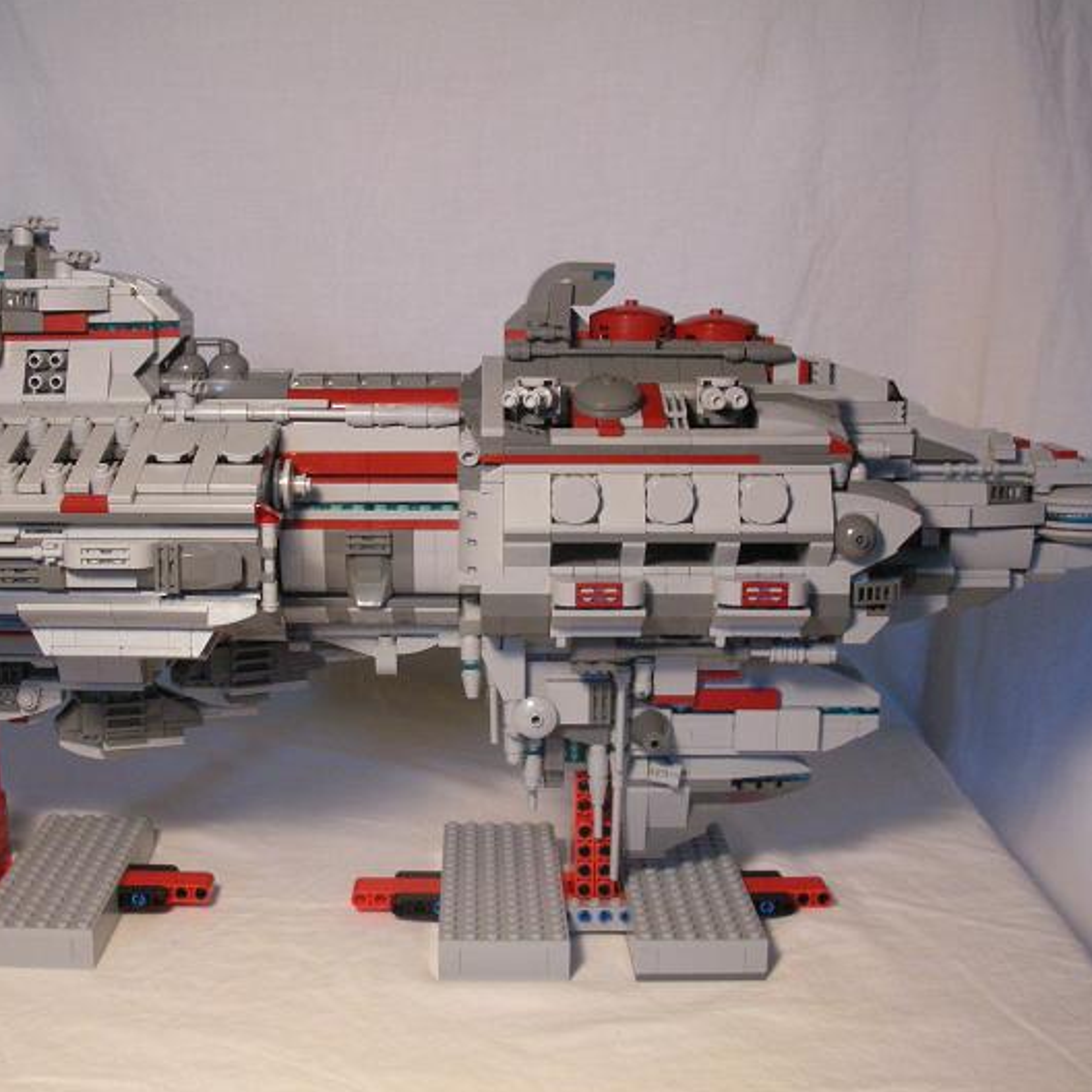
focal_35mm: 45
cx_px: 378
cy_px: 550
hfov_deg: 37.2
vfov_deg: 37.6
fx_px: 1606
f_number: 2.8
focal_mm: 5.8
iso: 200
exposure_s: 1/24.7
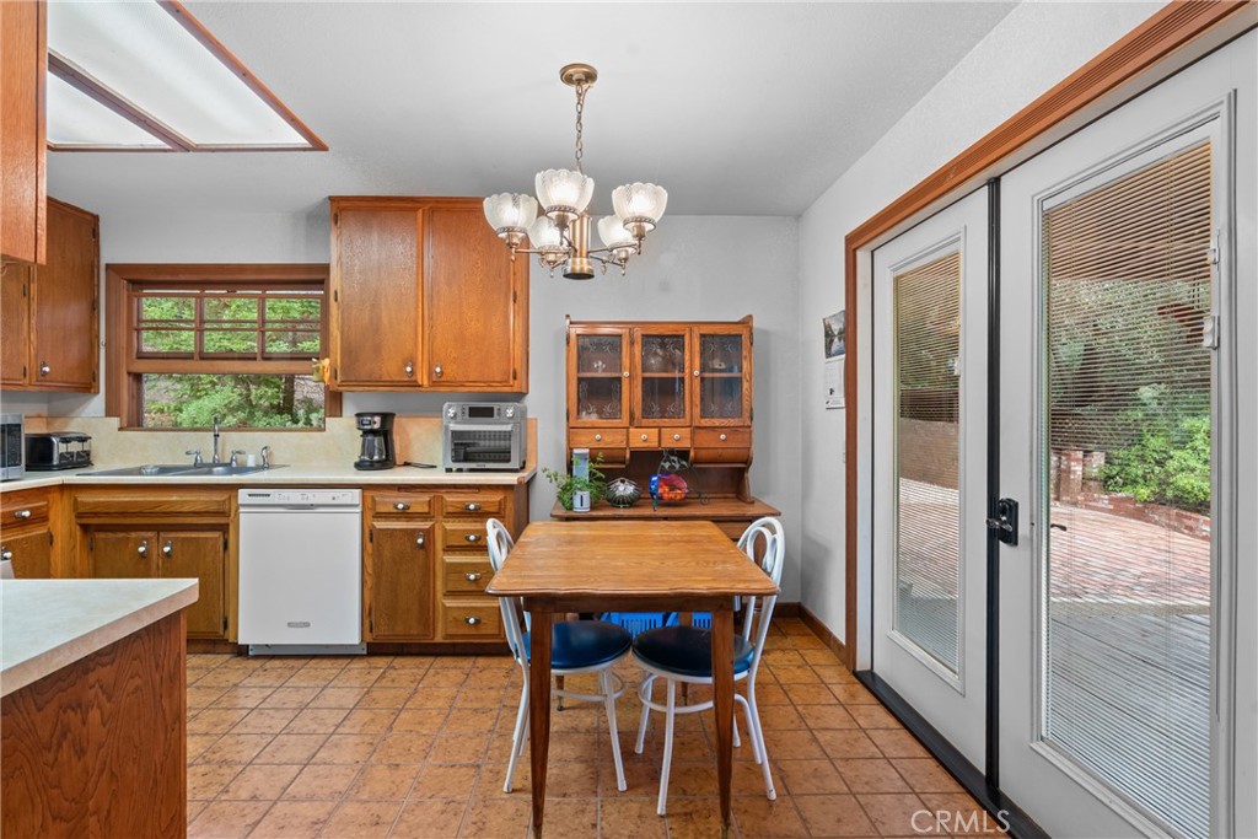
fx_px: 594
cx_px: 629
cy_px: 420
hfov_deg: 93.3
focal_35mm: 17
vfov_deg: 70.5
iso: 1000
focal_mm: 17
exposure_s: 1/2
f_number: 8
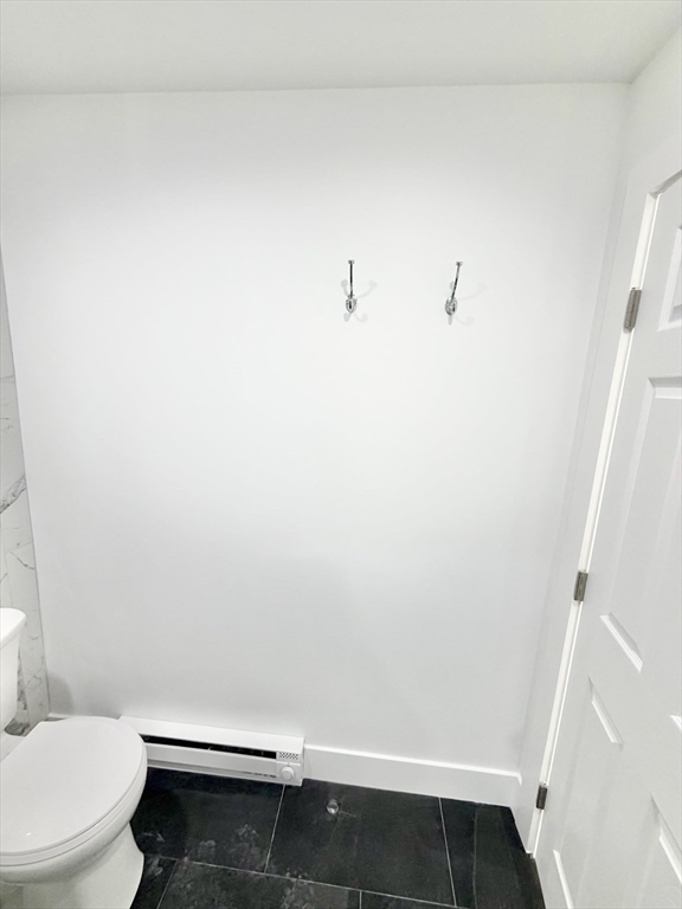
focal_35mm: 14
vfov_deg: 102.1
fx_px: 368
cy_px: 454
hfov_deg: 85.7
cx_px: 341
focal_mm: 2.22
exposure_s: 1/121
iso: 200
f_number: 2.2
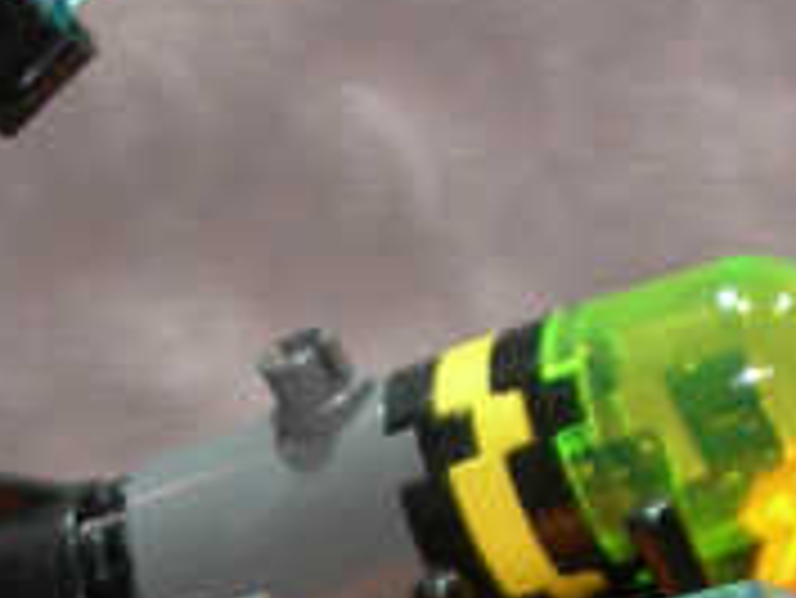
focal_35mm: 475
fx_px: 10930
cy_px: 1263
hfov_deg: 4.2
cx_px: 162
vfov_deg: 3.1
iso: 71
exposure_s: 1/3.9
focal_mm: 17
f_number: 4
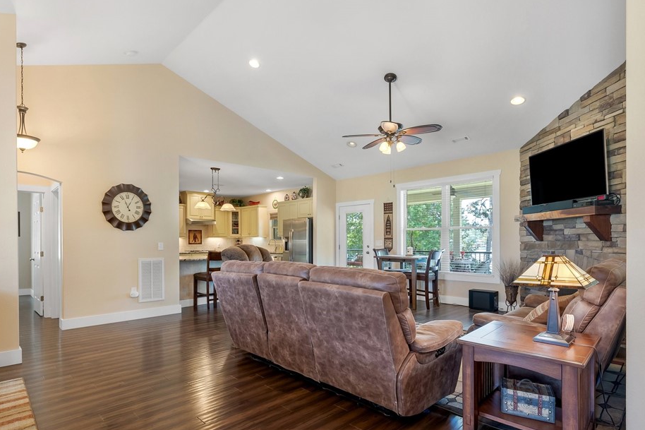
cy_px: 247
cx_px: 283
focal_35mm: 19
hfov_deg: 86.5
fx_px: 340
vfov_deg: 64.2
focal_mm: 16
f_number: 8
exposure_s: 1/40
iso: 400
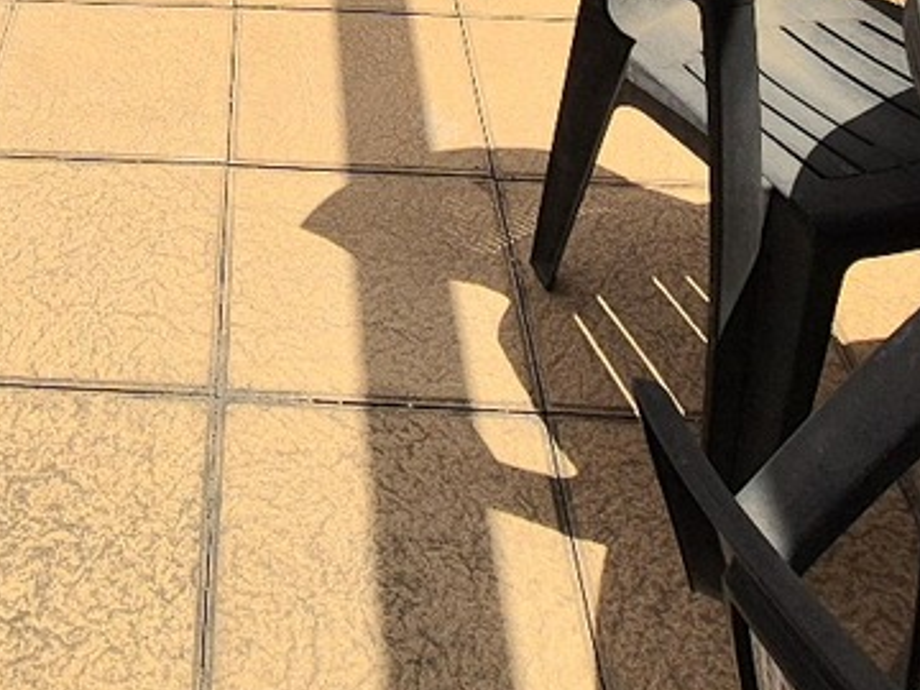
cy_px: -469
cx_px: 217
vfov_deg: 22.3
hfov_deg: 39.2
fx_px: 1249
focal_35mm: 47
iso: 50
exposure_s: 1/5000
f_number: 2.2
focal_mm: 2.2
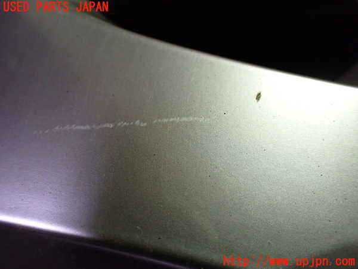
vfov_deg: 46.8
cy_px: 134
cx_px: 179
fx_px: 310
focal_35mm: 30
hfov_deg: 60.0
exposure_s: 1/125
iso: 800
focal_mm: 5.4
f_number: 2.3
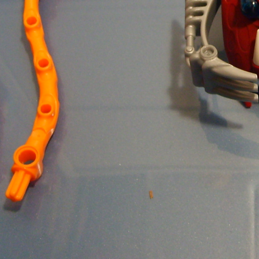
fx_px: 728
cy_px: -6
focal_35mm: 86
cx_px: 232
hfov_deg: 19.8
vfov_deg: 19.5
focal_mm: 5.8
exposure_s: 1/4
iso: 140
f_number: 2.8
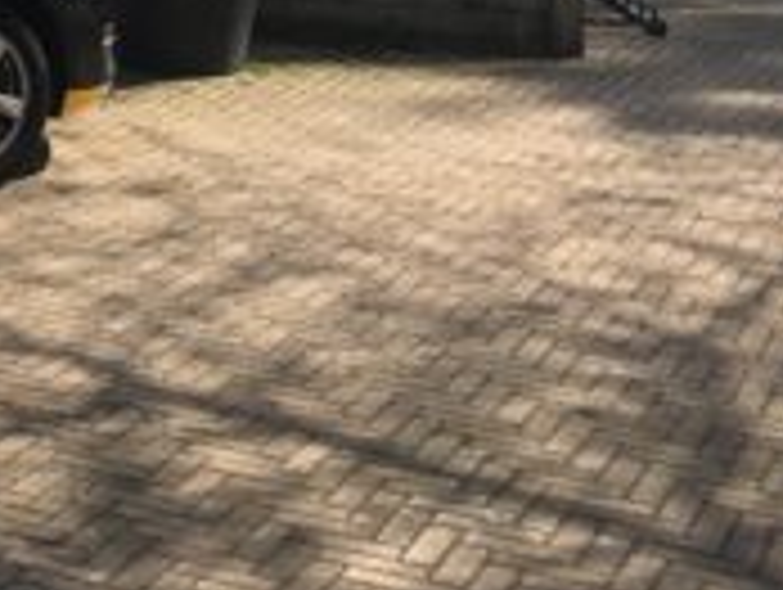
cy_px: -383
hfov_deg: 17.6
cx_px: -396
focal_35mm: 100
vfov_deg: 13.6
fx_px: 2265
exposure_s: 1/1040
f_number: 2.2
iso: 25
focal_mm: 4.15
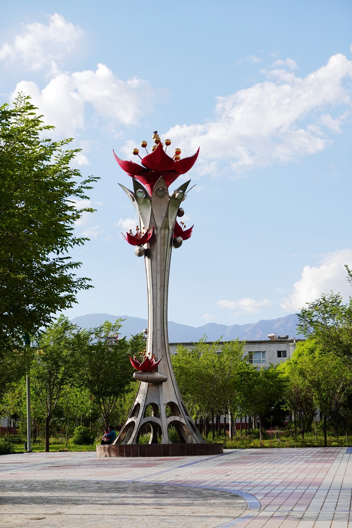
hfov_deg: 16.3
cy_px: 264
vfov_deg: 24.2
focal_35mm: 84
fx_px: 1232
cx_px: 176
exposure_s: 1/800
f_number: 4
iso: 125
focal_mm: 30.85
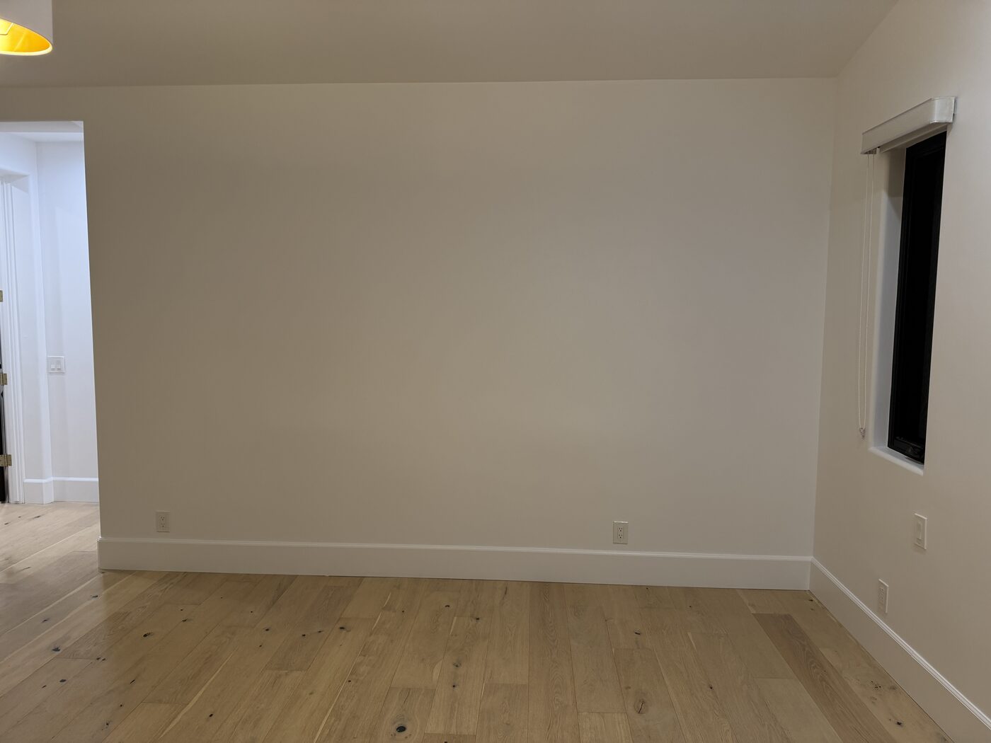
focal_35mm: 24
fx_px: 687
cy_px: 372
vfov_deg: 56.8
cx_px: 496
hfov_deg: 71.6
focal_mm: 6.76
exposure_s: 1/60
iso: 125
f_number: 1.78
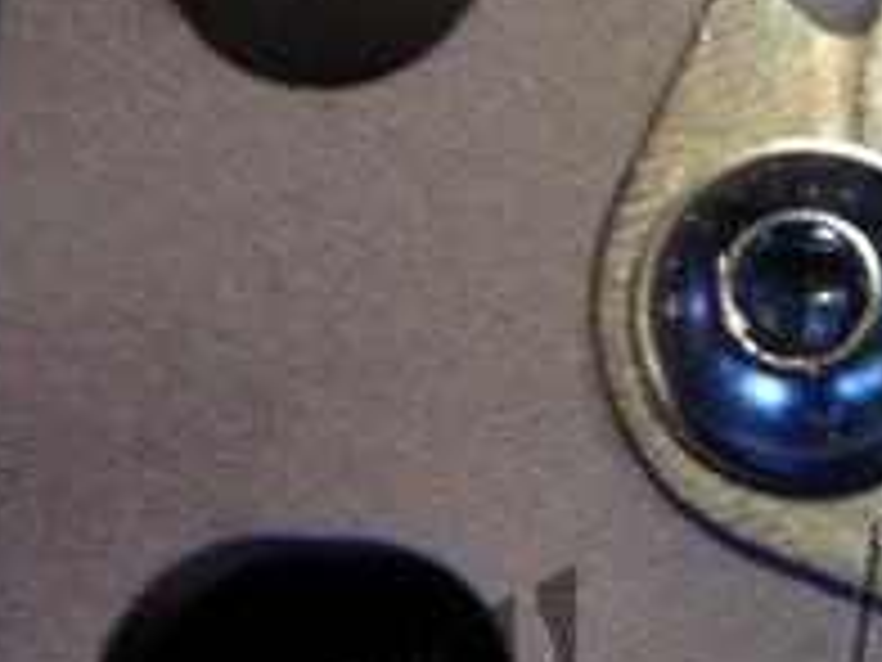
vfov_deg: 10.7
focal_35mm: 139
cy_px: 349
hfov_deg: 13.2
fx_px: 3542
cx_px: 1431
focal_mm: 4.28
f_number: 2.4
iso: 64
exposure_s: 1/20
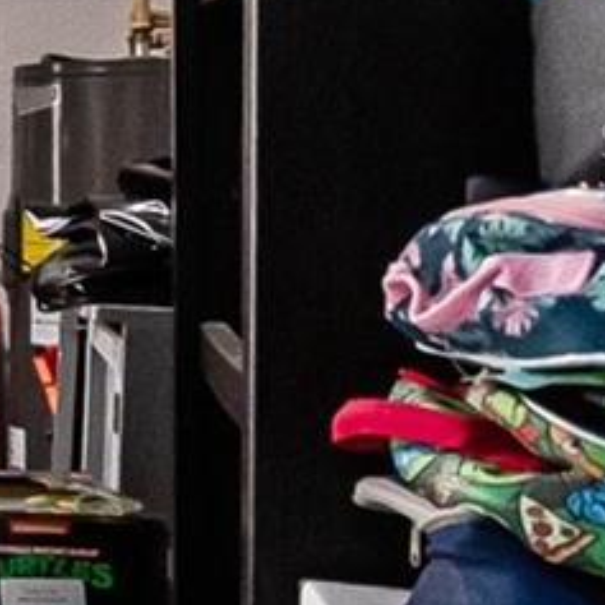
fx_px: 1701
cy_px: 140
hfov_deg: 11.4
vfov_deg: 20.0
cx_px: -1215
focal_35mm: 86
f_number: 4.5
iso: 1100
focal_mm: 10
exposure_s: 1/125
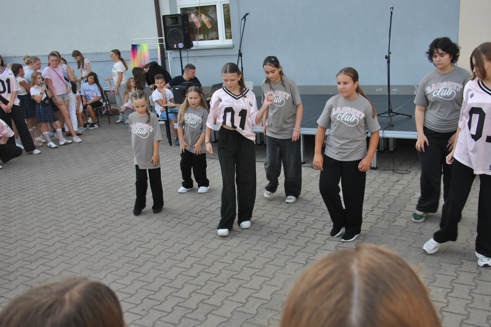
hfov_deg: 51.8
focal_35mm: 37
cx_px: 271
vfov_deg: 35.9
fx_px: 505
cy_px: 178
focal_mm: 22
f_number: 5.6
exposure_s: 1/125
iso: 100
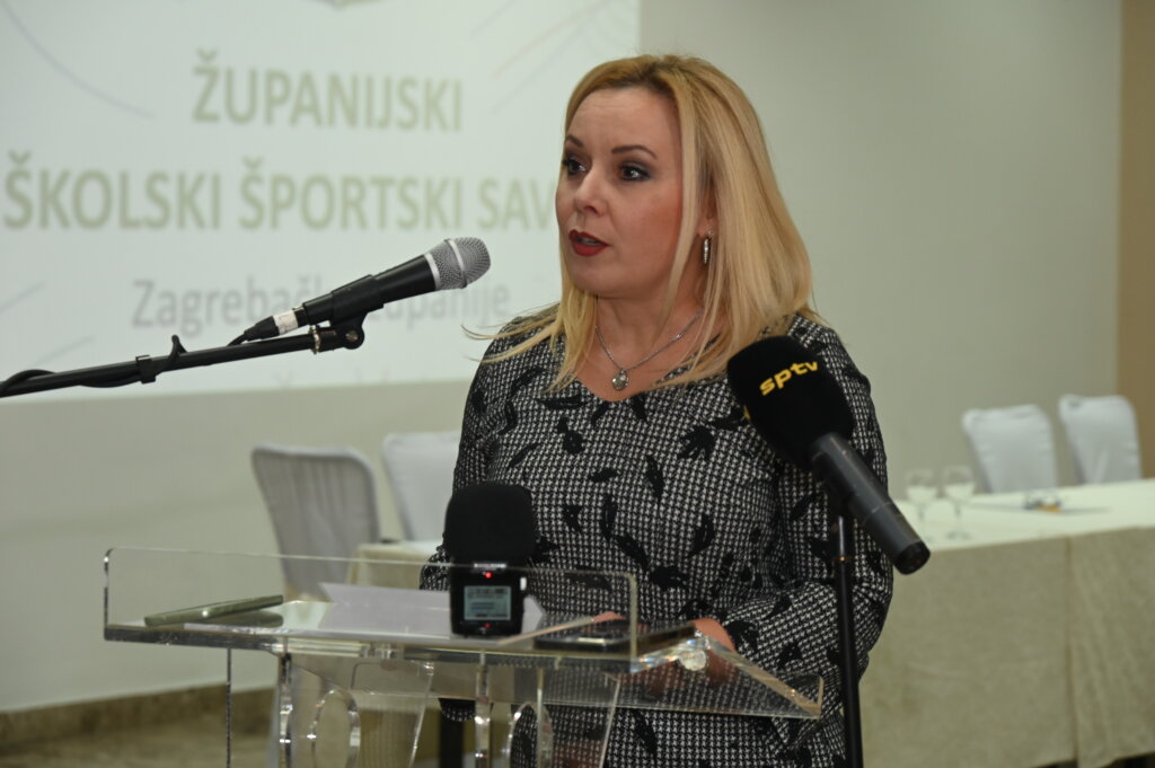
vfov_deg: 13.7
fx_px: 3206
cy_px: 384
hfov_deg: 20.4
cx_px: 578
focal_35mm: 100
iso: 1400
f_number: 6.3
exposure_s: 1/60
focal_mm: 100
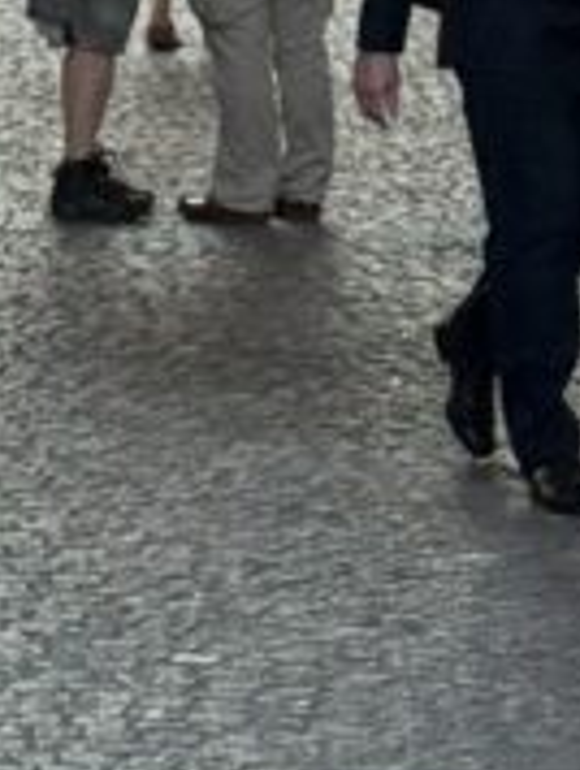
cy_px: -904
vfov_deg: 6.9
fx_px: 6151
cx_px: -13
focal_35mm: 276
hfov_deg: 5.4
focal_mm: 6.76
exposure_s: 1/837
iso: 64
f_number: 1.78
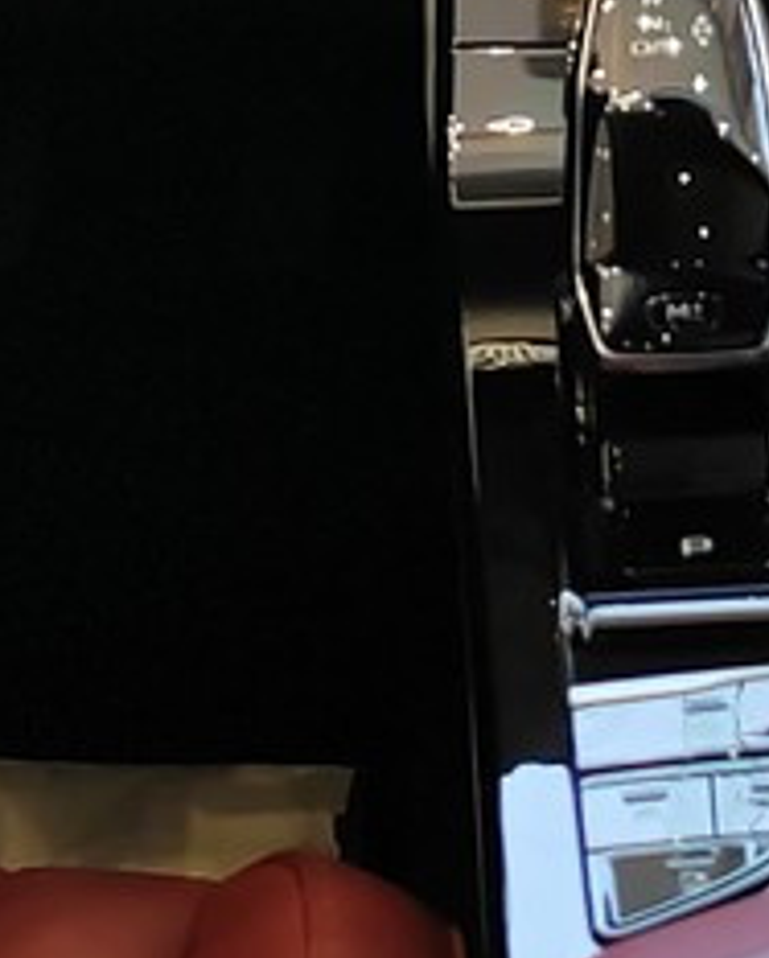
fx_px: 4259
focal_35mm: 150
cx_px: 843
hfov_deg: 10.2
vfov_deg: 12.0
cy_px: -646
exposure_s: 1/100
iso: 217
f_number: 1.9
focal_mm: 5.52
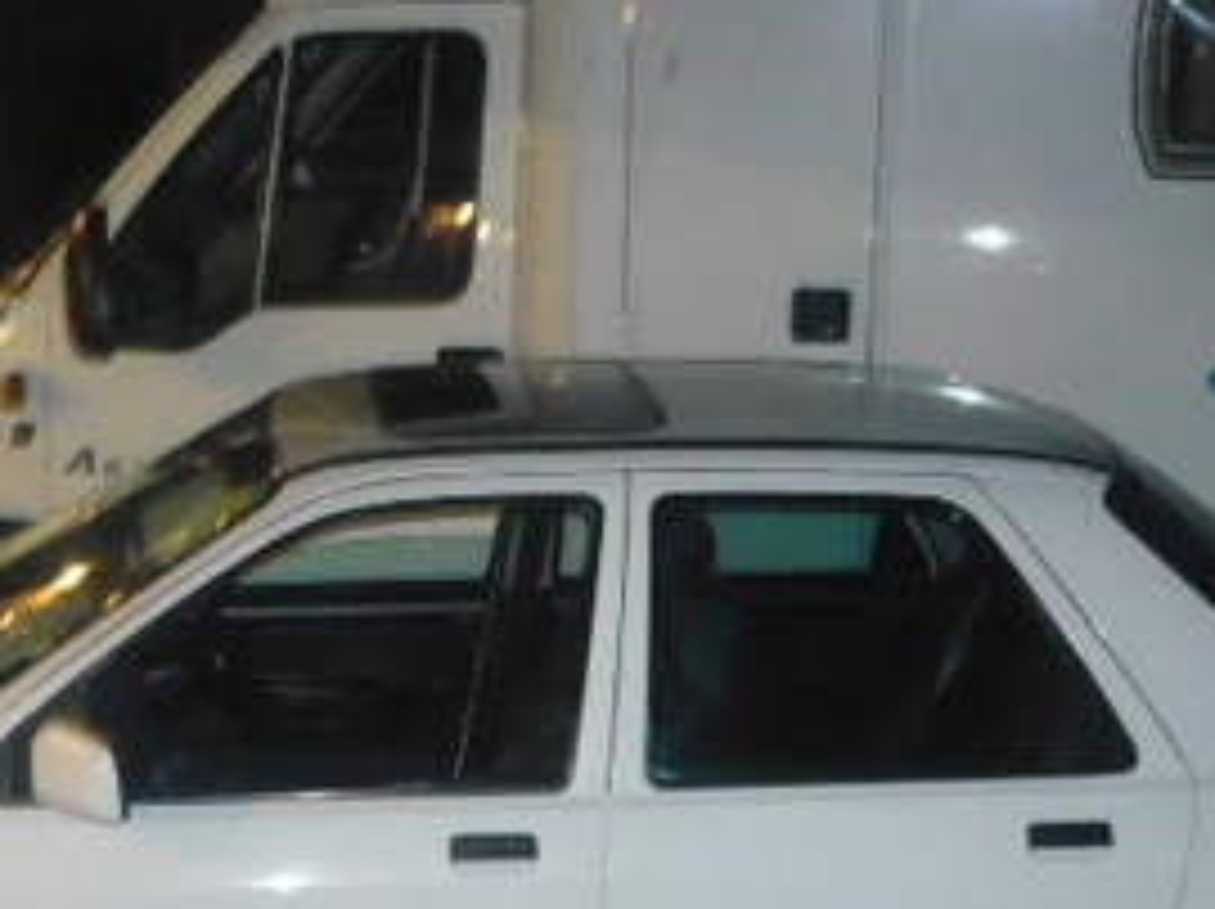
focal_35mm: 83
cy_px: 778
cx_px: 468
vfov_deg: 17.5
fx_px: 2911
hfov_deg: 23.5
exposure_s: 1/30
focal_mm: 5.8
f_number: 2.8
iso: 400
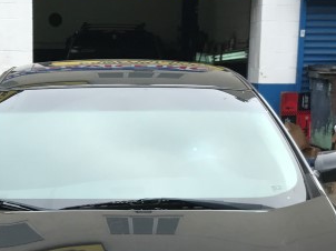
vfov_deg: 15.1
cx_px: 99
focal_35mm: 95
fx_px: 921
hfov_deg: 20.6
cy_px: 287
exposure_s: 1/1277
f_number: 1.8
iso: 20
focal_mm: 3.99
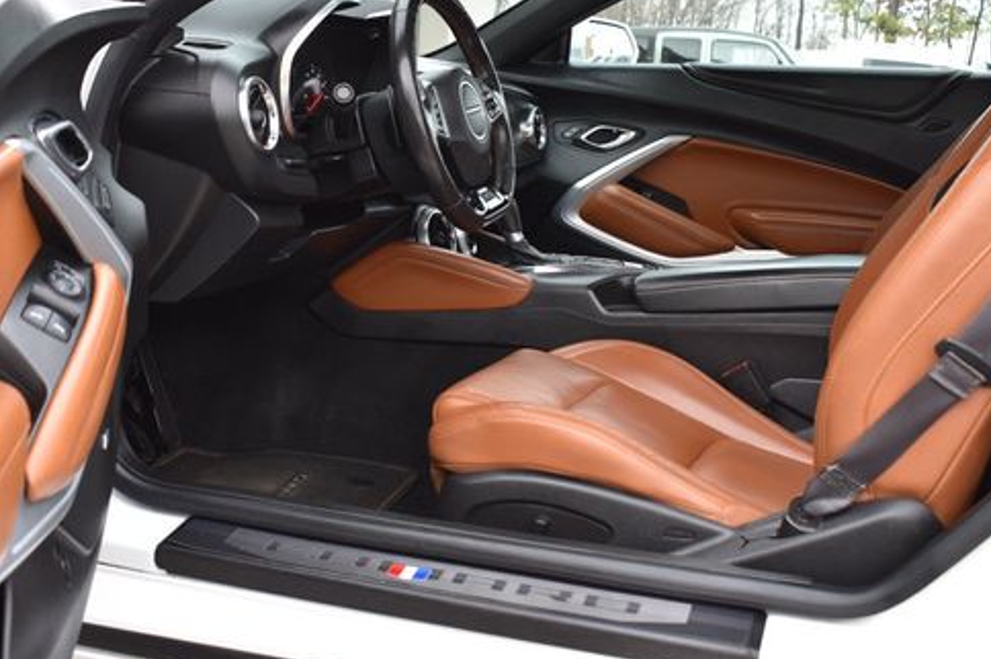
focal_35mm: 46
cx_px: 424
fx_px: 1256
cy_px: 235
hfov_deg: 42.9
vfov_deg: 29.3
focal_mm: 23
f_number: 5.6
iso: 400
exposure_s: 1/125
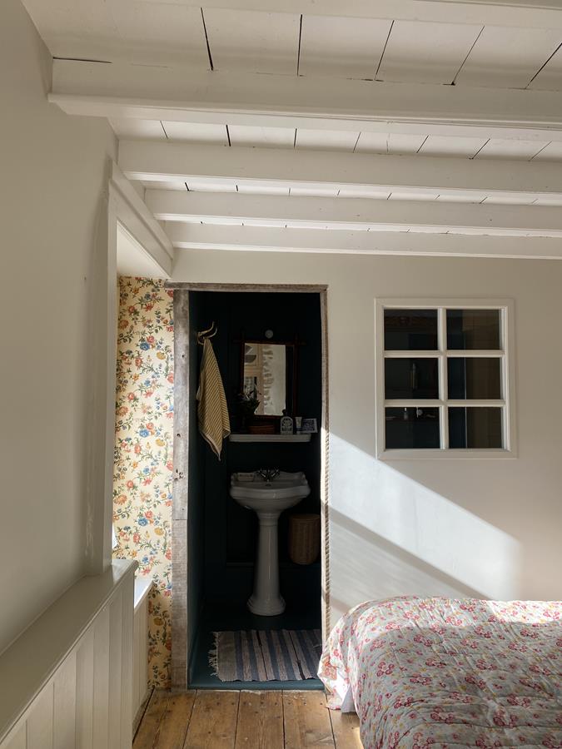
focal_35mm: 26
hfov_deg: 53.1
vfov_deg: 67.3
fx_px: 563
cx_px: 281
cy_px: 374
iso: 32
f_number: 1.8
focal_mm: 4.25
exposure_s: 1/171
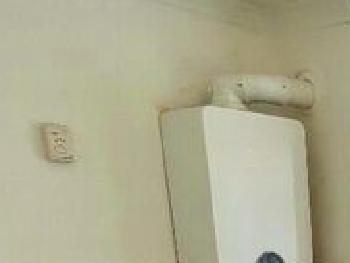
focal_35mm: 50
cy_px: 364
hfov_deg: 28.4
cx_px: 494
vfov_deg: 24.5
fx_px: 506
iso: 32
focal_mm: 1.57
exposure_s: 1/125
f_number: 1.8
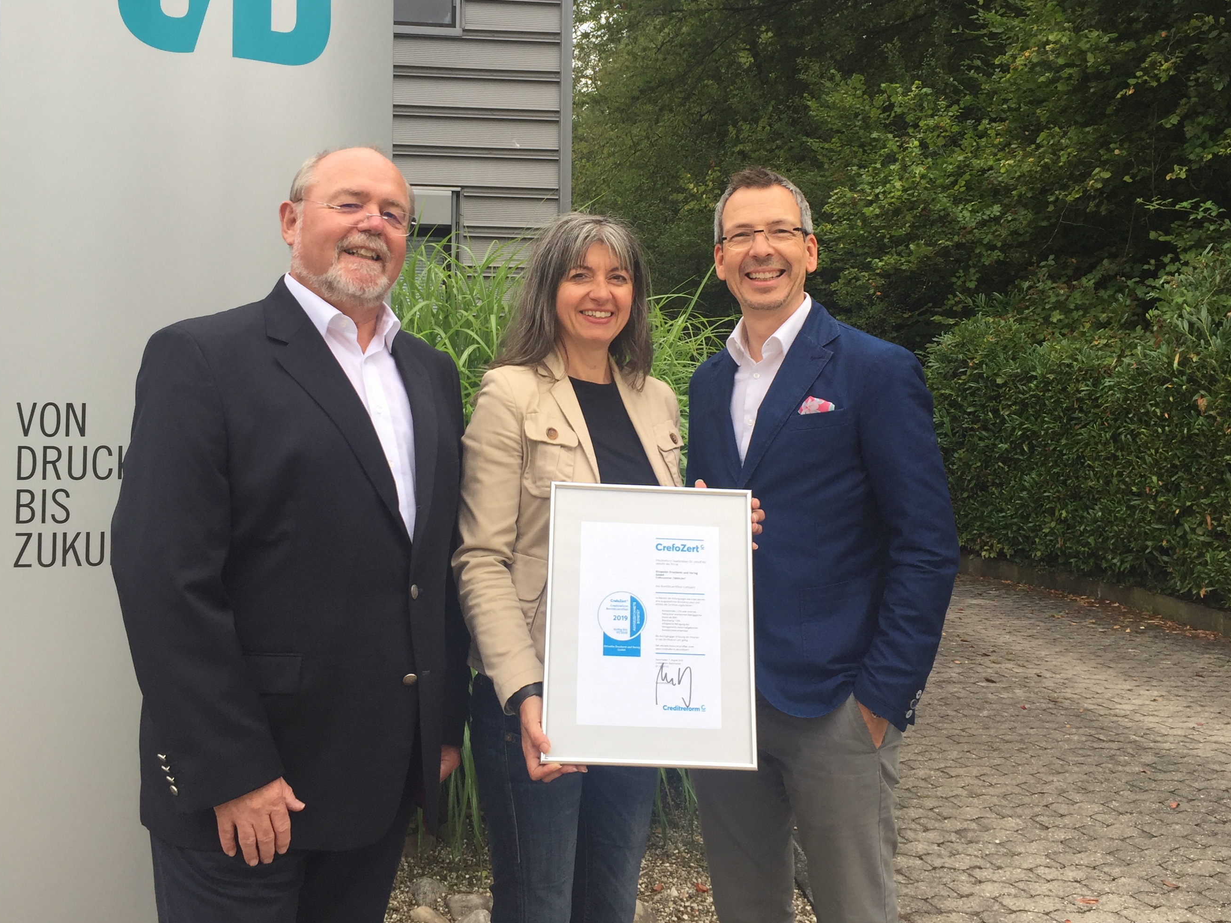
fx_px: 1280
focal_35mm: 36
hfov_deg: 51.4
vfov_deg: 39.4
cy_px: 355
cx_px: 608
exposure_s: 1/304
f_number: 2.2
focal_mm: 4.15
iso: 32
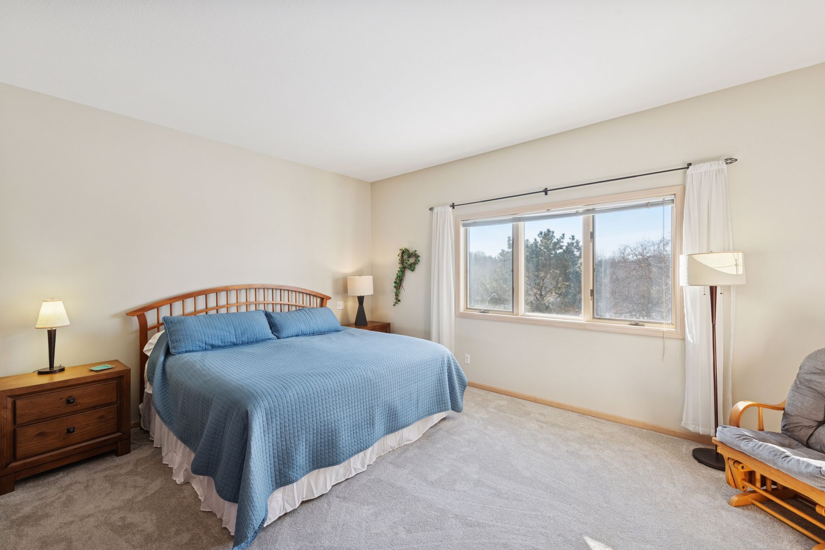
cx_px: 412
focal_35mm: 15
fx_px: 344
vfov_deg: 77.3
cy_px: 275
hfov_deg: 100.4
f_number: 9
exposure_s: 1/40
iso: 500
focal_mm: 15
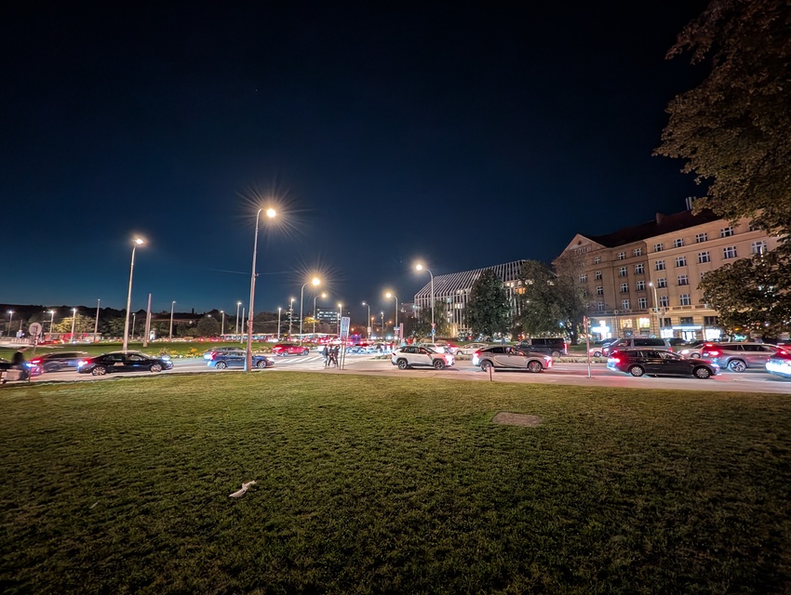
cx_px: 396
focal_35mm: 12
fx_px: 275
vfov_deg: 94.6
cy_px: 298
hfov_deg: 110.5
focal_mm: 2.02
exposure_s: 1/11.8
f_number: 1.7
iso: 518
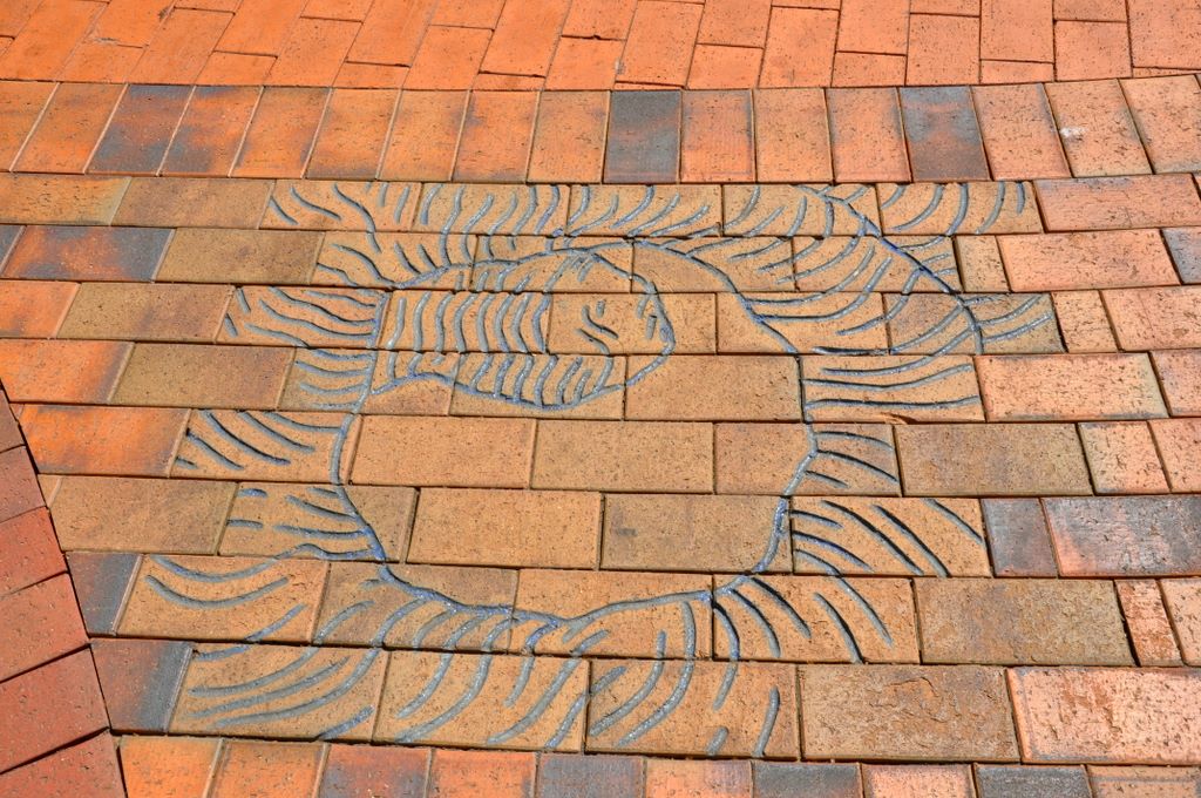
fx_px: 1299
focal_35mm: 39
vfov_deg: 34.1
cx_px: 600
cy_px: 399
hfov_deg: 49.6
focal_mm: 26
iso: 200
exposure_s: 1/200
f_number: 14
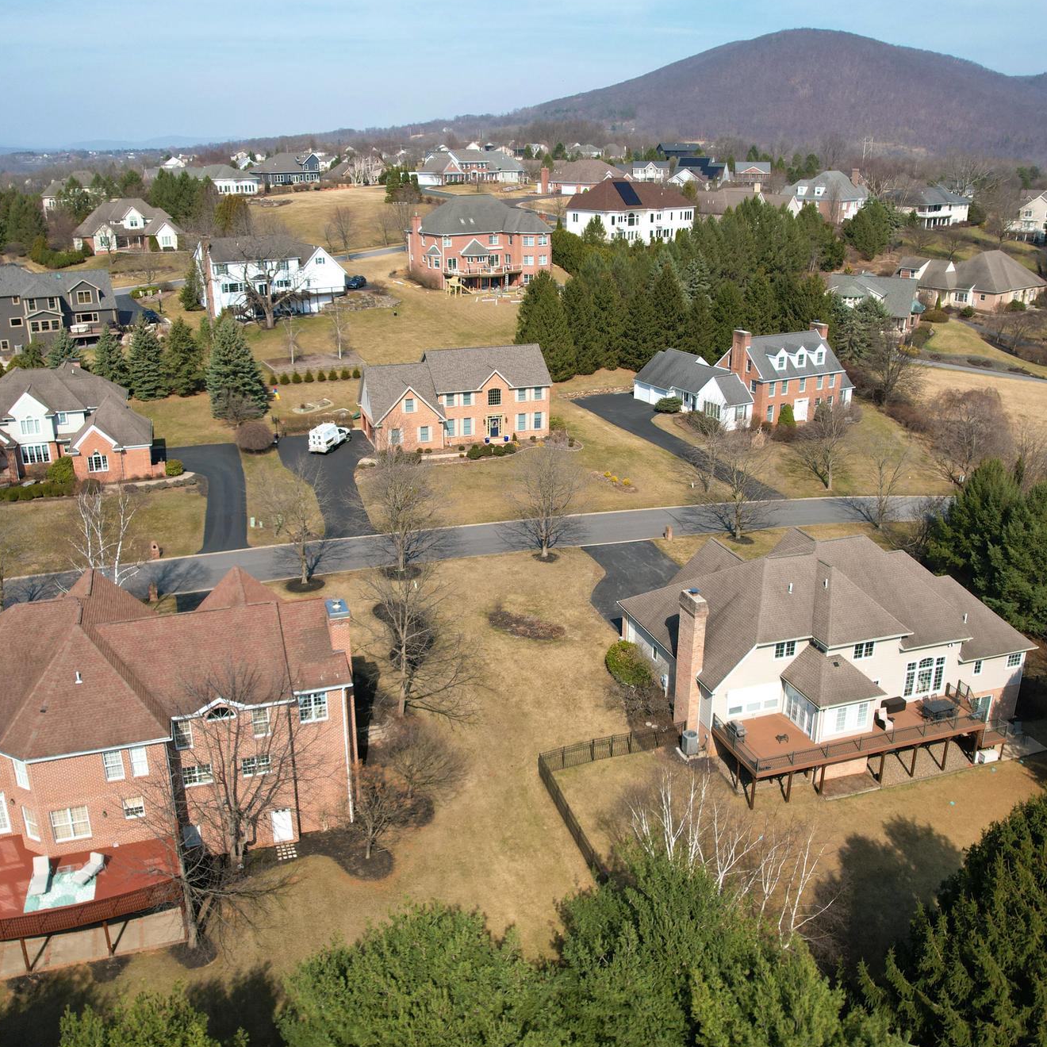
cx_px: 515
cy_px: 518
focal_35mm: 29
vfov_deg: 55.6
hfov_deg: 55.6
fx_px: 992
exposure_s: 1/2500
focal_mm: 8.38
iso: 120
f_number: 2.8
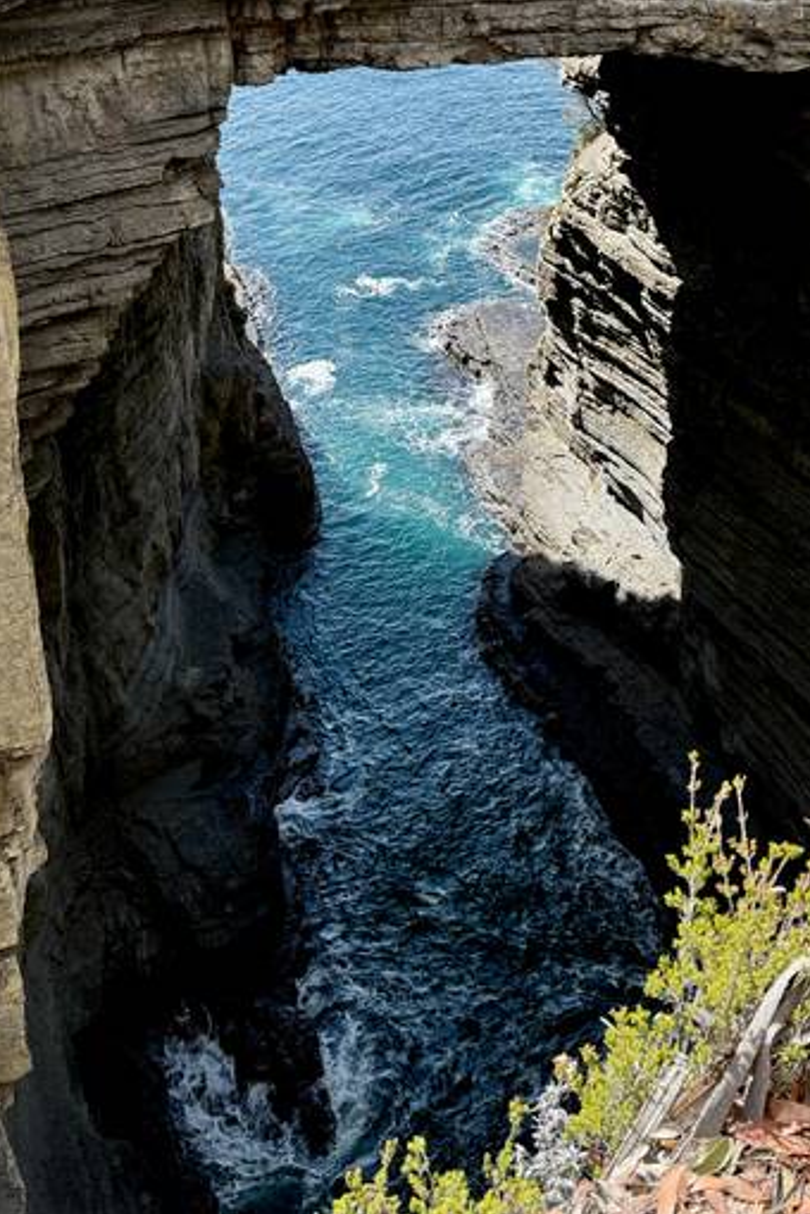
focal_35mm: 47
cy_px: 188
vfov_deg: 39.7
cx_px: 505
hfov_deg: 28.5
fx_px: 1586
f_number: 1.78
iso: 100
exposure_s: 1/1653
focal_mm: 6.76
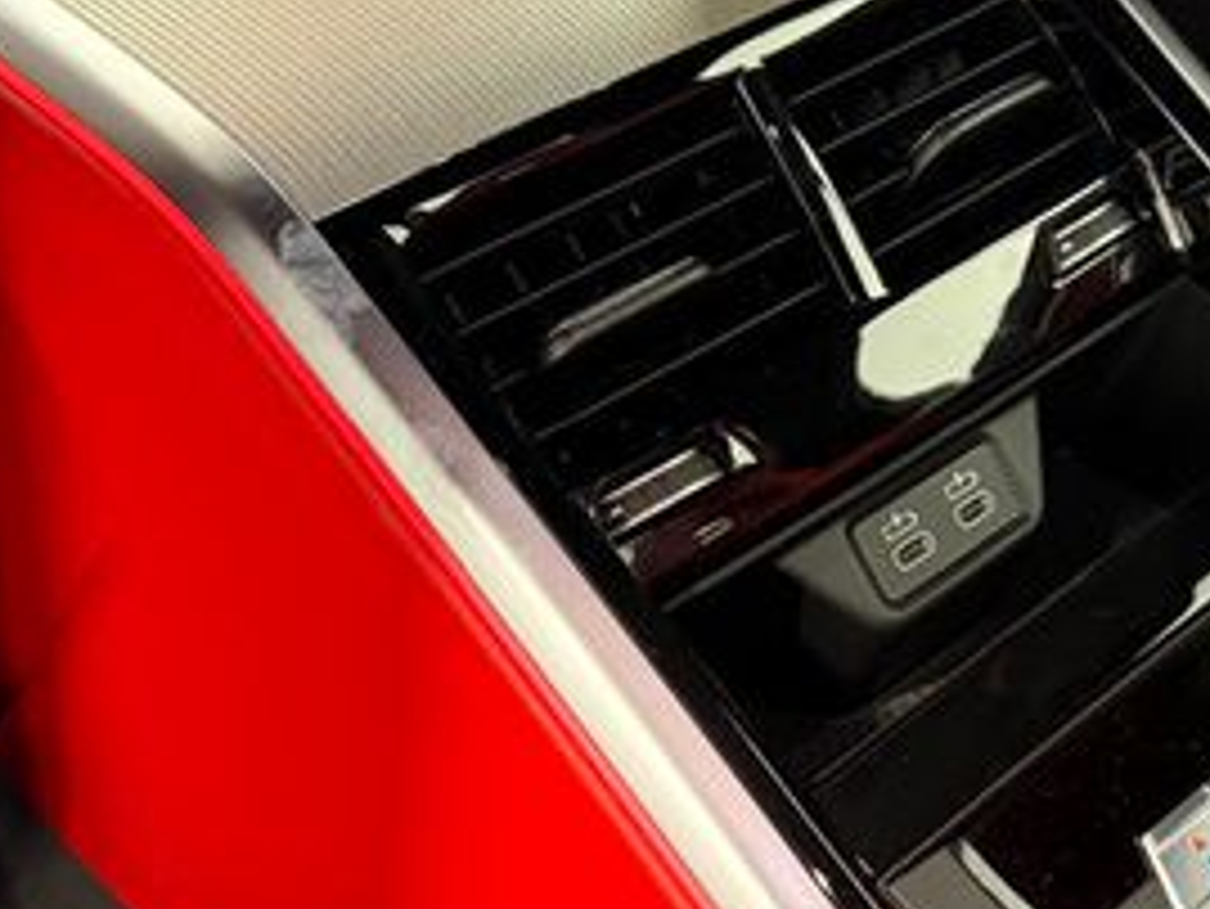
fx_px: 1993
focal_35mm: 57
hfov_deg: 33.2
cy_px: 468
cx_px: 873
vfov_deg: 25.7
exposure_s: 1/57
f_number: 1.78
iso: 800
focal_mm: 6.76
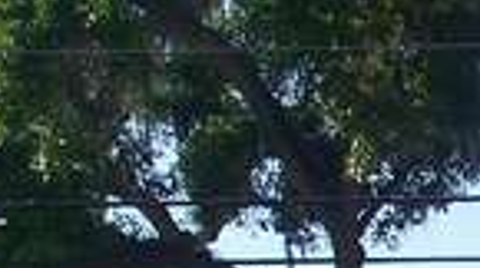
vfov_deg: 5.2
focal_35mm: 223
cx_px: 960
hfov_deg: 9.1
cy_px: 778
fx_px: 2834
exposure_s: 1/400
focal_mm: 7.8
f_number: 4
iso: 64
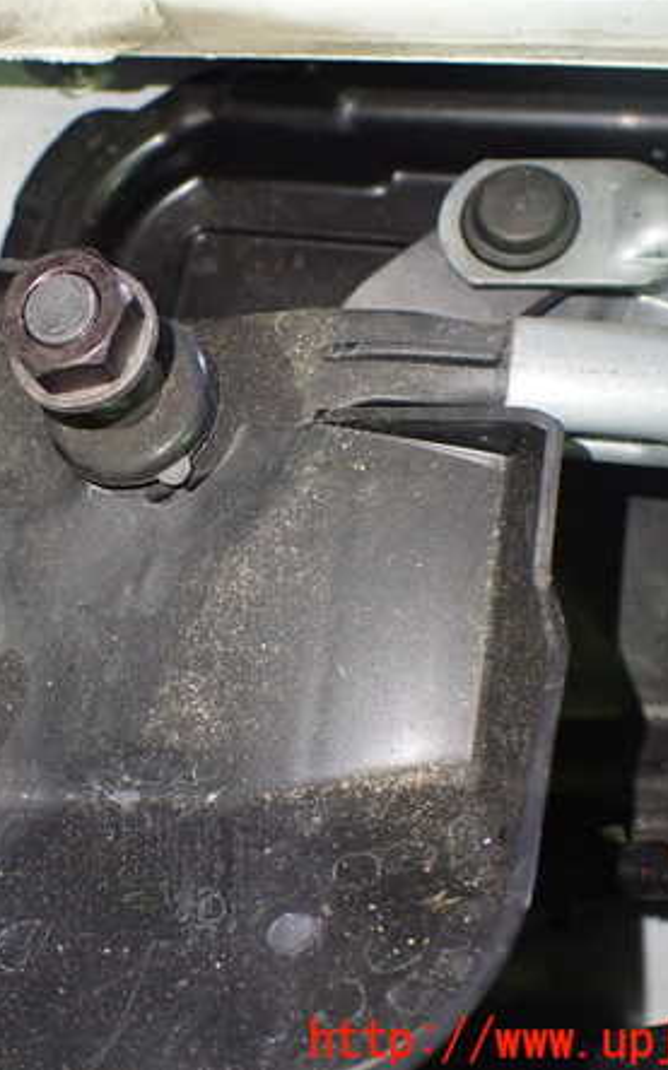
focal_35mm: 43
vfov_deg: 46.2
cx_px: 130
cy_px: 530
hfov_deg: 29.1
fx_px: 1254
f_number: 2.3
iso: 800
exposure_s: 1/50
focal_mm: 5.4
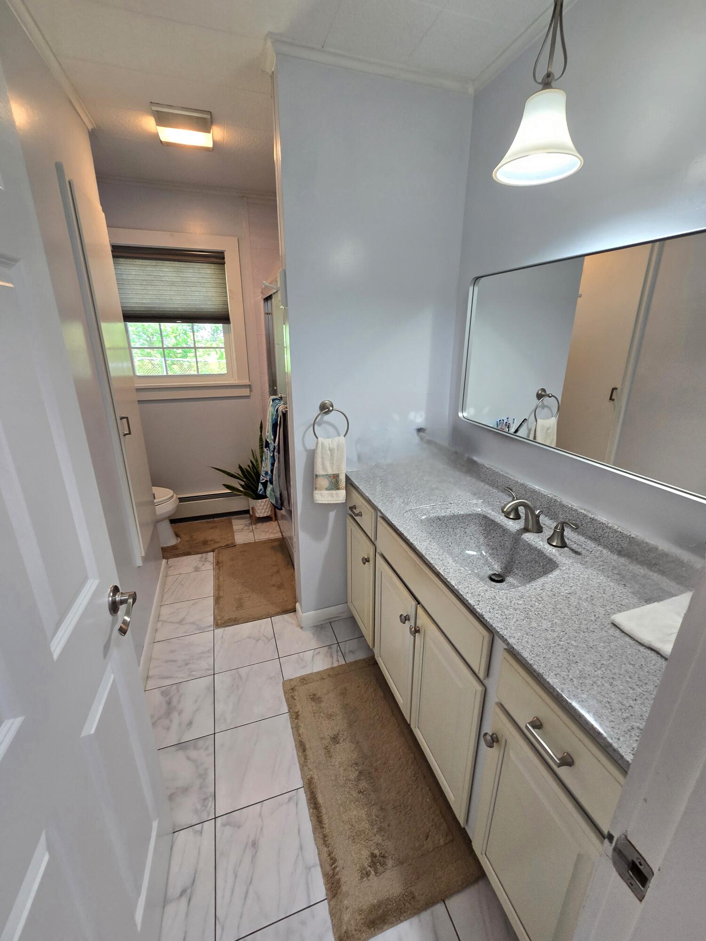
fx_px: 354
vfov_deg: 106.2
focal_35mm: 13
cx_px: 353
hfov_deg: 89.9
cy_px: 470
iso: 100
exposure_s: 1/60.2
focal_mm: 2.2
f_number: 2.2
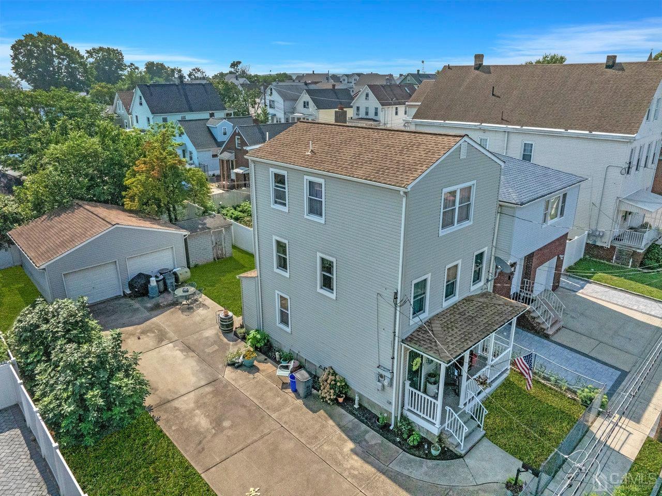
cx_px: 331
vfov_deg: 56.8
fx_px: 459
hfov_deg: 71.6
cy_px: 248
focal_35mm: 24
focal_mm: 12.29
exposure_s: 1/320
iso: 1600
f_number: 11
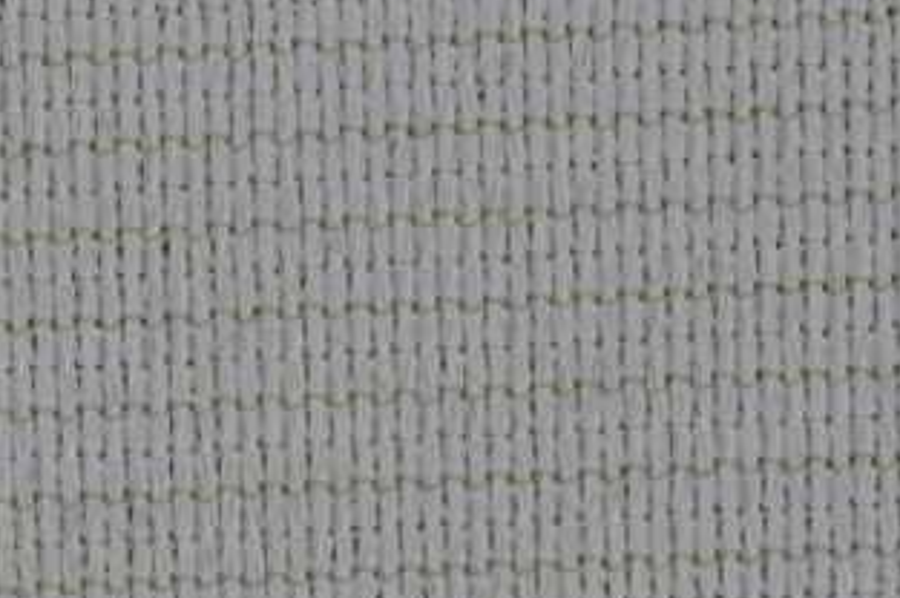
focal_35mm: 345
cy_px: 739
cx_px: -657
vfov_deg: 4.0
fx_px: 8616
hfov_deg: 5.9
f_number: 22
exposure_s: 1/30
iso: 200
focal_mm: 48
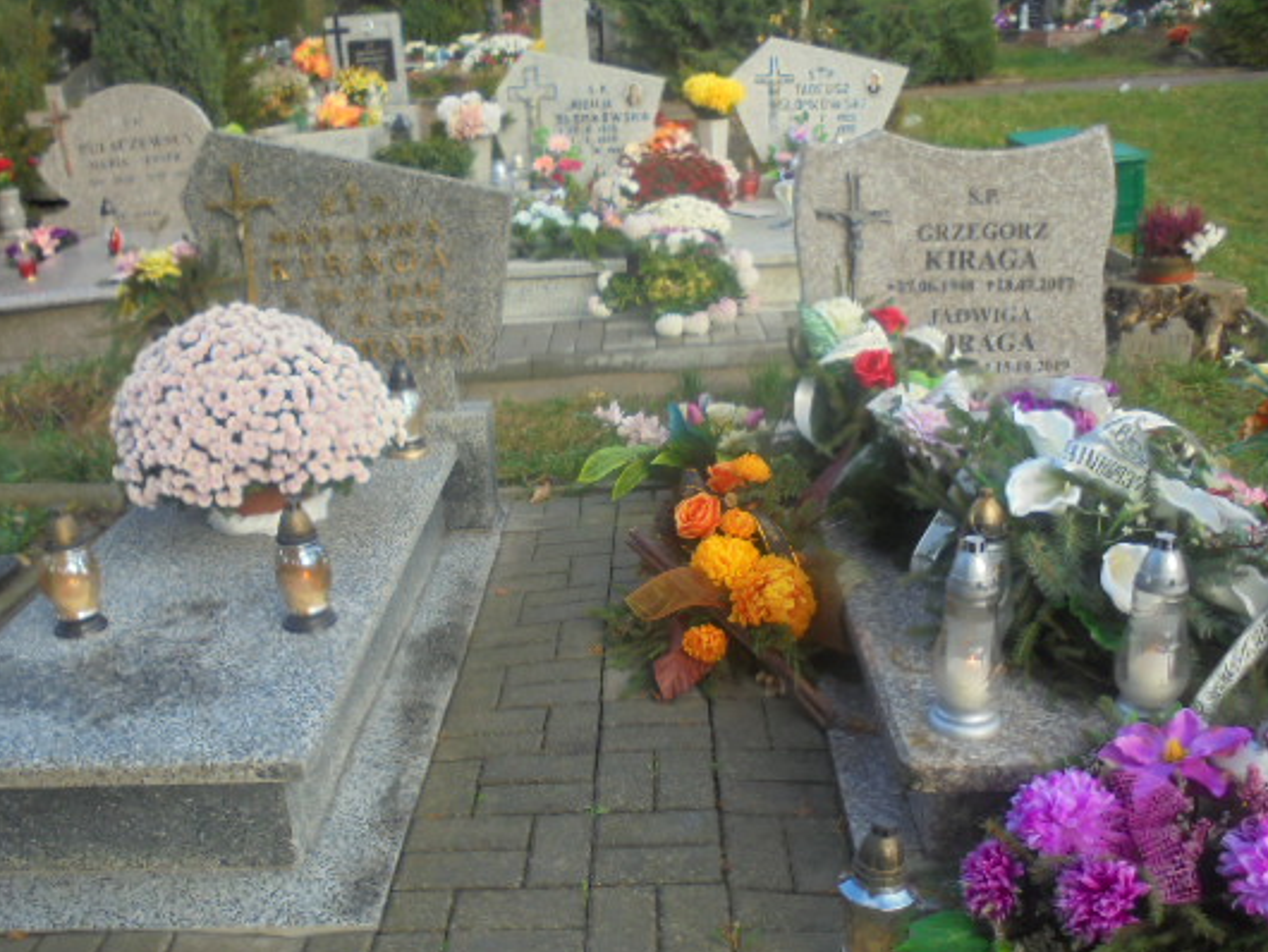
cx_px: 603
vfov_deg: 40.6
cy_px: 545
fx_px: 1283
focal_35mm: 35
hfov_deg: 52.6
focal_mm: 5.3
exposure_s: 1/160
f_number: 3.7
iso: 100
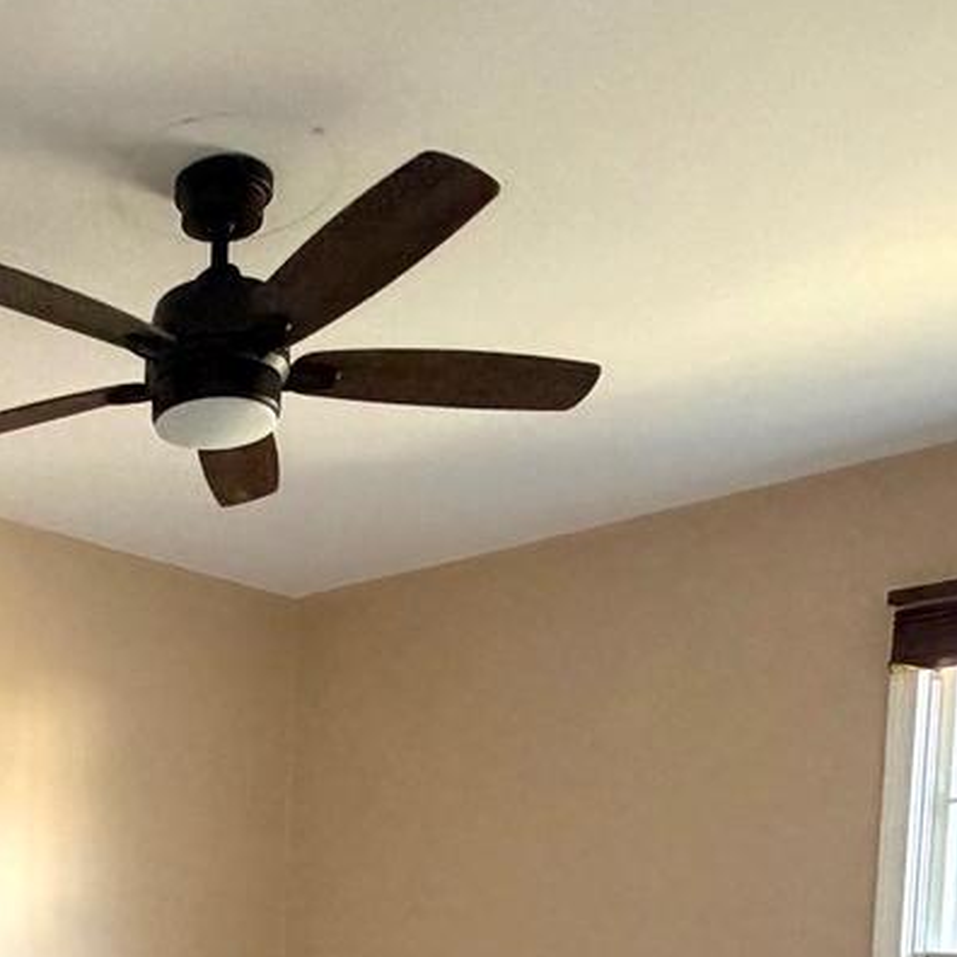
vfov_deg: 33.0
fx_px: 1408
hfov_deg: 33.6
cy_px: 1046
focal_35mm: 45
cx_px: -44
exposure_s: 1/119
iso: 320
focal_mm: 2.22
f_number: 2.2
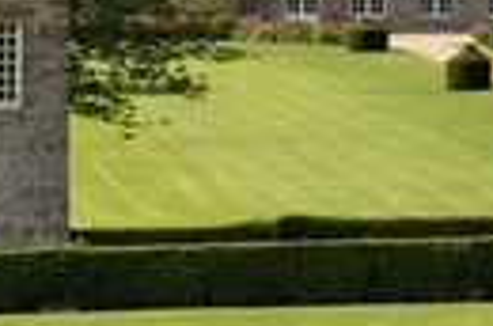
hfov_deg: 6.5
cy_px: -42
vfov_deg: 4.3
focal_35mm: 317
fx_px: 4325
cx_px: 438
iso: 100
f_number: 7.1
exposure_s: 1/160
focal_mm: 65
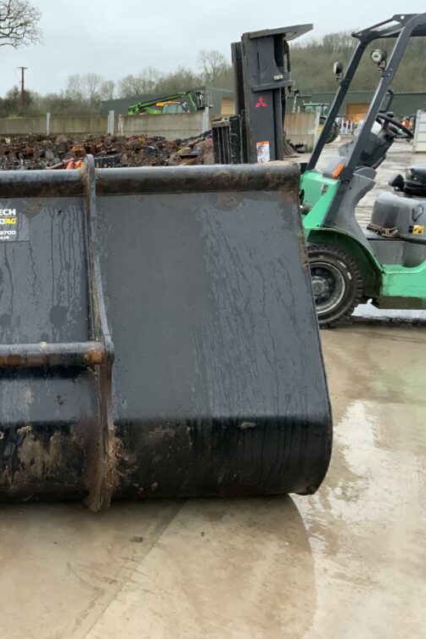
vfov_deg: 47.4
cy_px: 324
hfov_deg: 30.3
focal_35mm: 41
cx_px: -1
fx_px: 728
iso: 160
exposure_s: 1/60
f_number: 1.8
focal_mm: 3
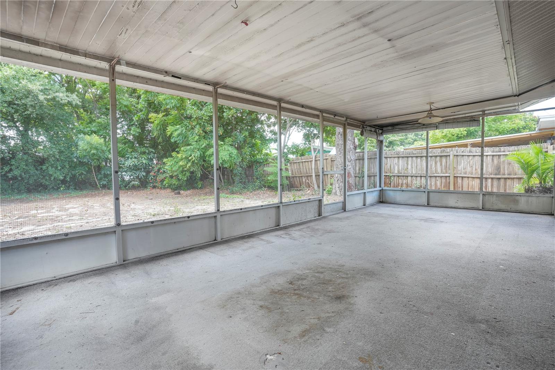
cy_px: 185
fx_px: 262
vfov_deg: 70.4
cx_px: 278
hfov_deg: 93.3
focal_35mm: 17
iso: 500
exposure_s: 1/15
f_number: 8
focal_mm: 17
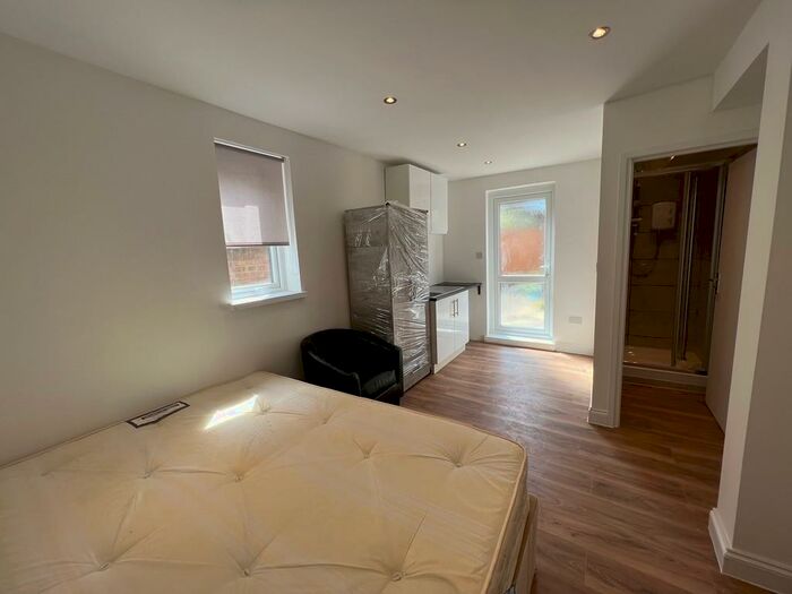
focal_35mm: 13
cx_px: 396
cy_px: 297
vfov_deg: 89.9
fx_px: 297
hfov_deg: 106.2
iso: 32
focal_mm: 1.57
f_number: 1.8
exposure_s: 1/210
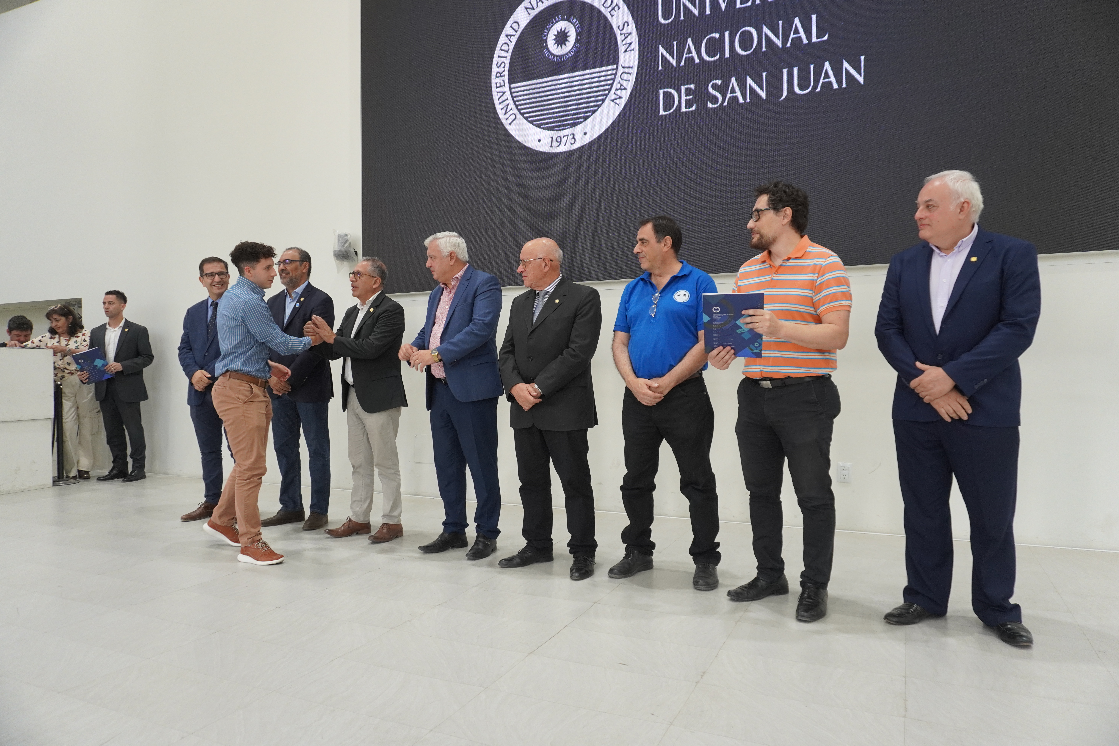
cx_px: 560
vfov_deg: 53.1
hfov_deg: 73.7
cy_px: 373
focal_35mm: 24
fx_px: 746
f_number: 4
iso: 800
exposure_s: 1/160
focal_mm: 16
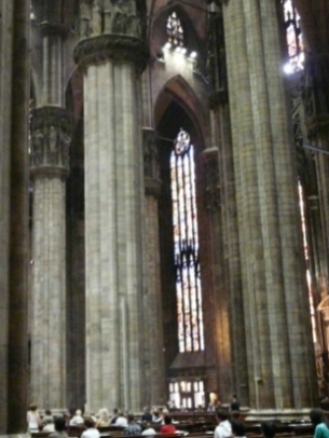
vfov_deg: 31.4
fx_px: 772
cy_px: 139
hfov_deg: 24.0
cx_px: 115
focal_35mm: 61
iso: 800
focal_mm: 6.3
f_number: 2.8
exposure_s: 1/13
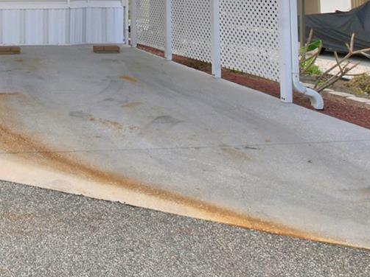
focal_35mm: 46
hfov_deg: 35.4
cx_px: -36
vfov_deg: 28.1
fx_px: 491
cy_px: -43
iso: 100
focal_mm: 10
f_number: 13
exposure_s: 1/250
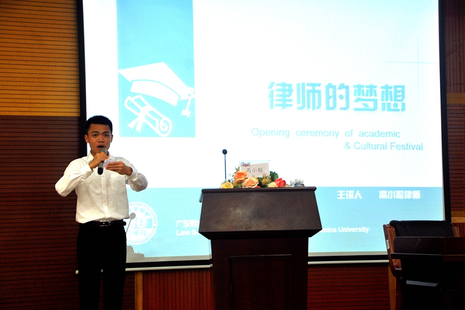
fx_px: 1008
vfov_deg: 17.5
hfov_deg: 26.0
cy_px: 155
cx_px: 232
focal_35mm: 78
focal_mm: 52
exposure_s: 1/13
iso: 250
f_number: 5
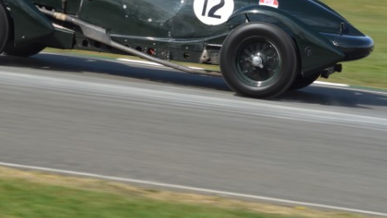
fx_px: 2464
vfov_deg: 5.1
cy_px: 39
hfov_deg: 9.0
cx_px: 155
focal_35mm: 240
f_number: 13
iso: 400
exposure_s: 1/320
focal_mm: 100
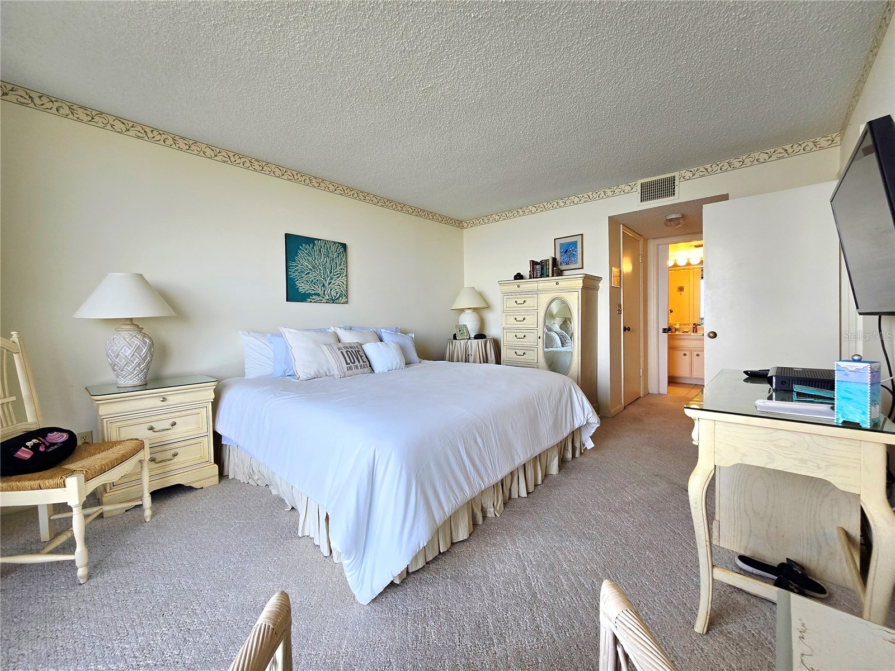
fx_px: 336
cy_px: 336
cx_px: 448
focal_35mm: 13
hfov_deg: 106.2
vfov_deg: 89.9
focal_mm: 2.2
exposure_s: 1/120
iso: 100
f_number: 2.2
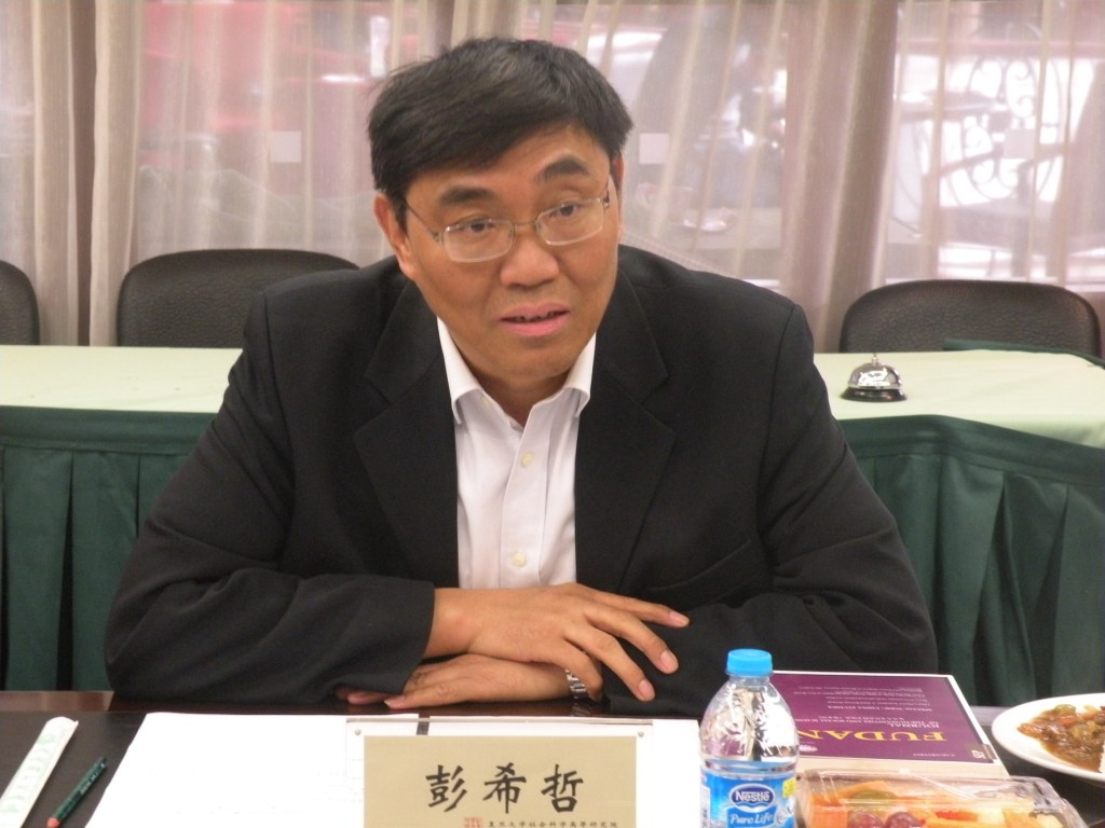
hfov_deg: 21.1
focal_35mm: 93
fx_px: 2969
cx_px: 552
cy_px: 414
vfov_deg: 15.9
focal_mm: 16.4
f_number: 4
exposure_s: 1/11
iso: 400
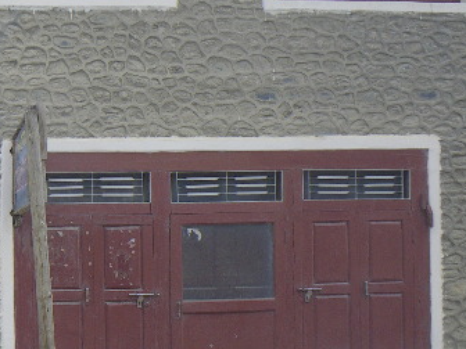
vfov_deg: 20.5
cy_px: 271
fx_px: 956
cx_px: -56
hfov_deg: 25.3
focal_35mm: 71
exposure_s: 1/250
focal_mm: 5
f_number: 4.2
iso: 50
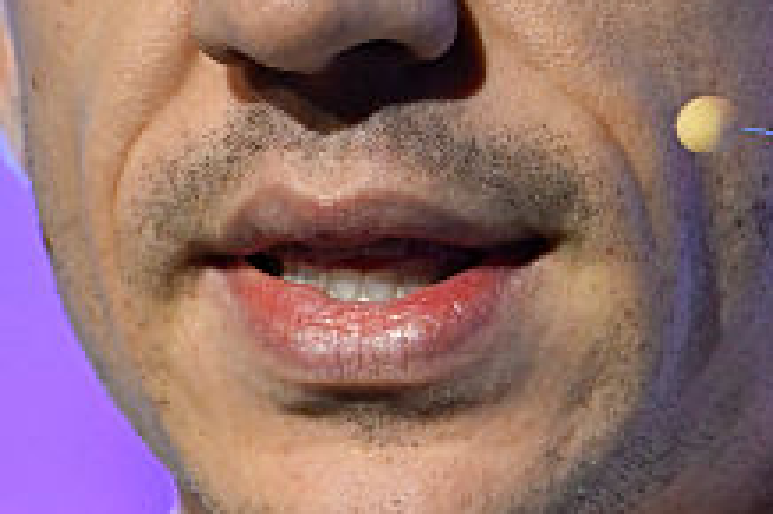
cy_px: 2
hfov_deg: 1.1
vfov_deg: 0.7
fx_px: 40401
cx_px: 312
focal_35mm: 1883
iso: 3600
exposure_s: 1/320
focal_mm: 400
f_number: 4.5
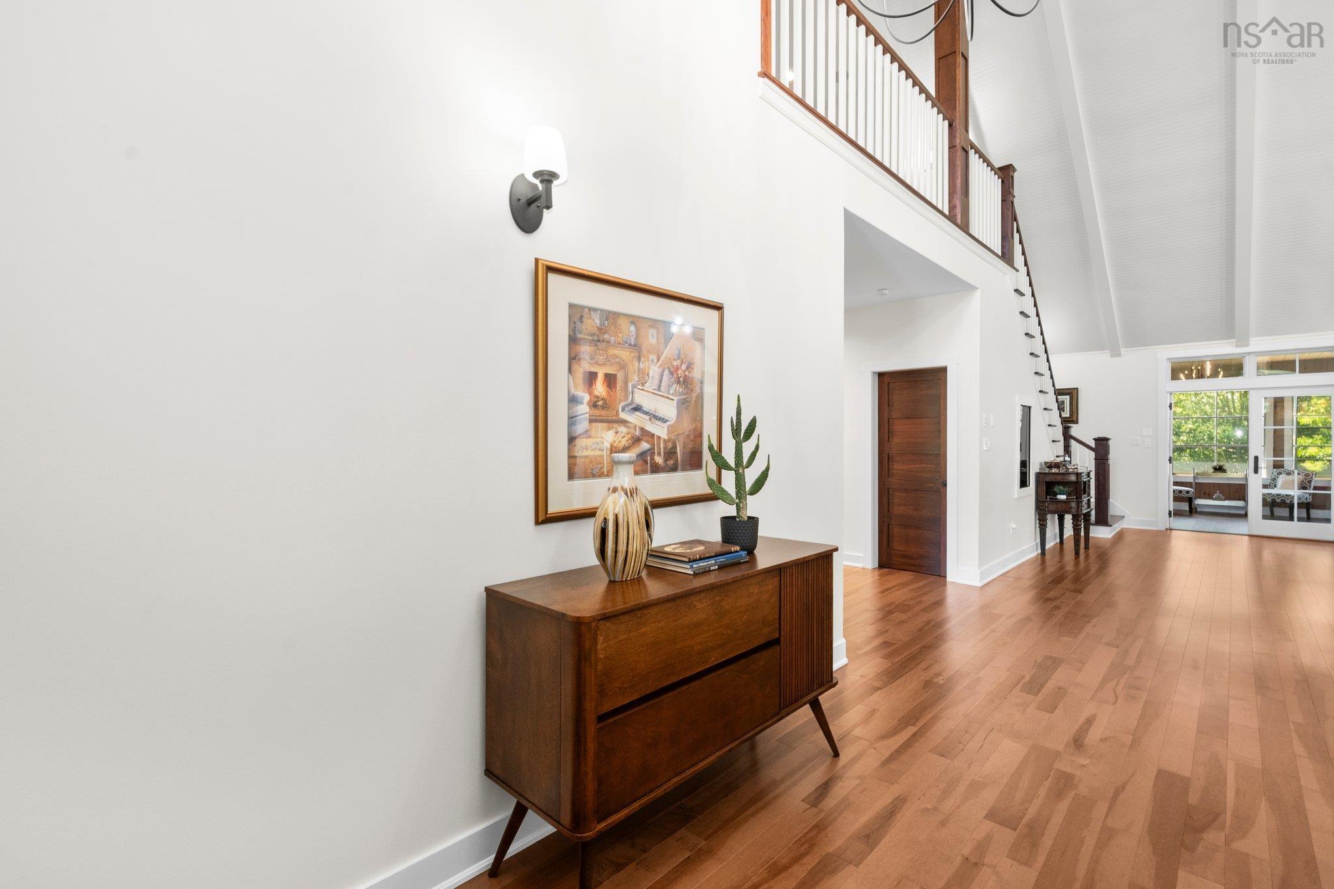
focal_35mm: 15
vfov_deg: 77.3
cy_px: 444
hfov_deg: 100.4
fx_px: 556
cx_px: 667
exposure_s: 1/2
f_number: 10
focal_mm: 10
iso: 500
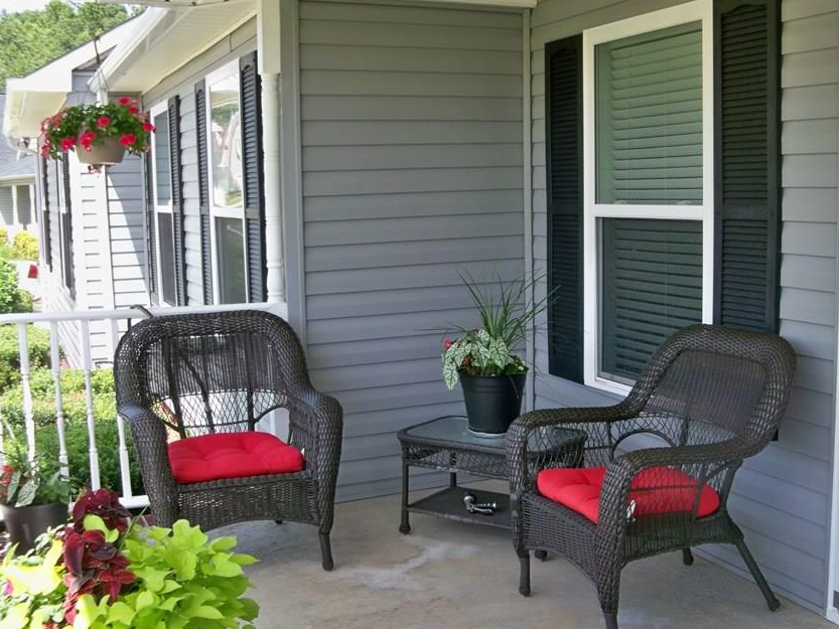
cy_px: 342
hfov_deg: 43.6
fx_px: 1042
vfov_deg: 33.6
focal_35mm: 43
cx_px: 511
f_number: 3.5
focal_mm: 6.2
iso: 80
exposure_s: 1/125
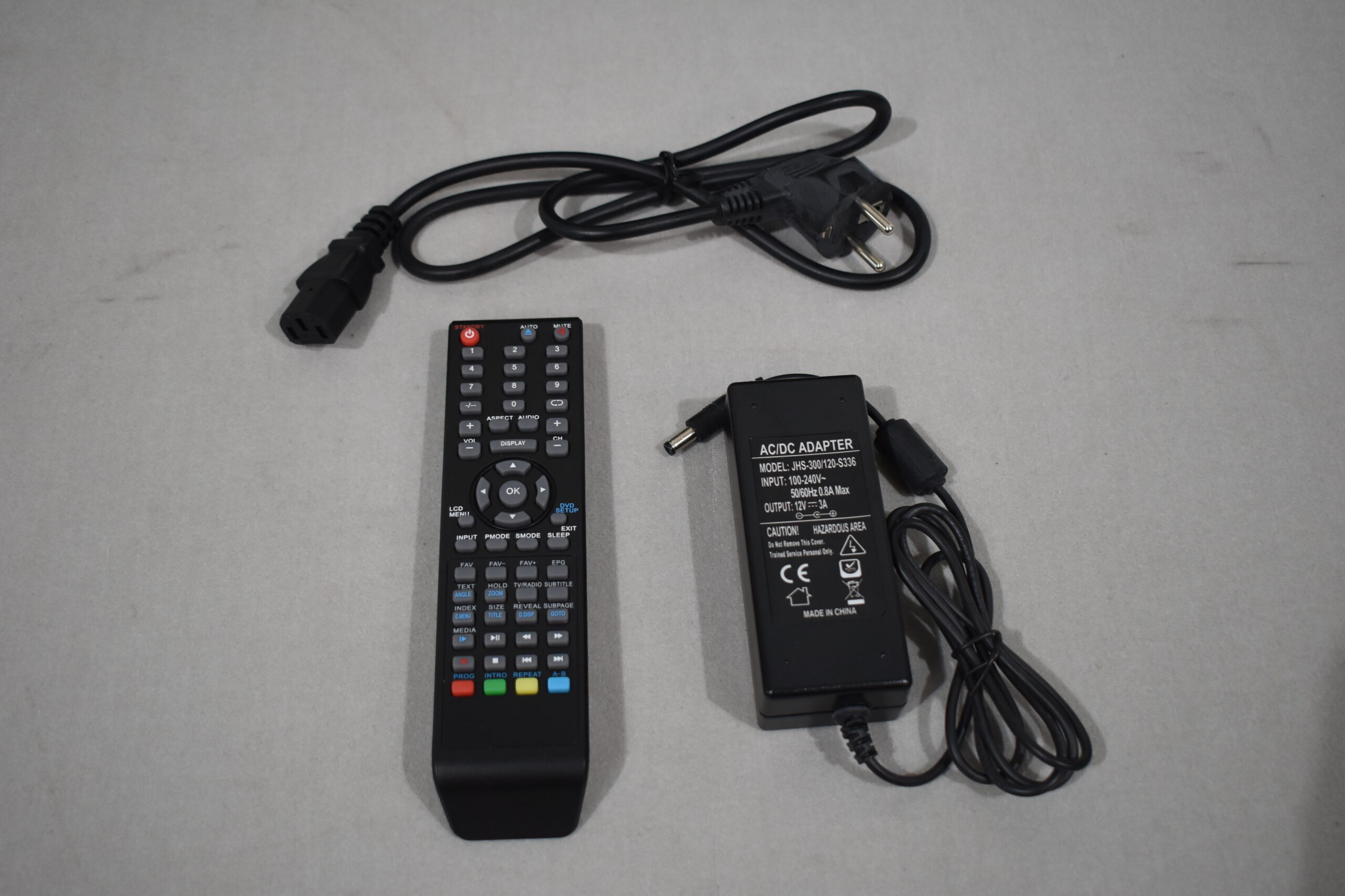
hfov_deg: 46.4
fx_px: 1569
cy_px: 448
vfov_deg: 31.9
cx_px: 672
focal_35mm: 42
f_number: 4.2
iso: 720
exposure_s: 1/250
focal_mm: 28
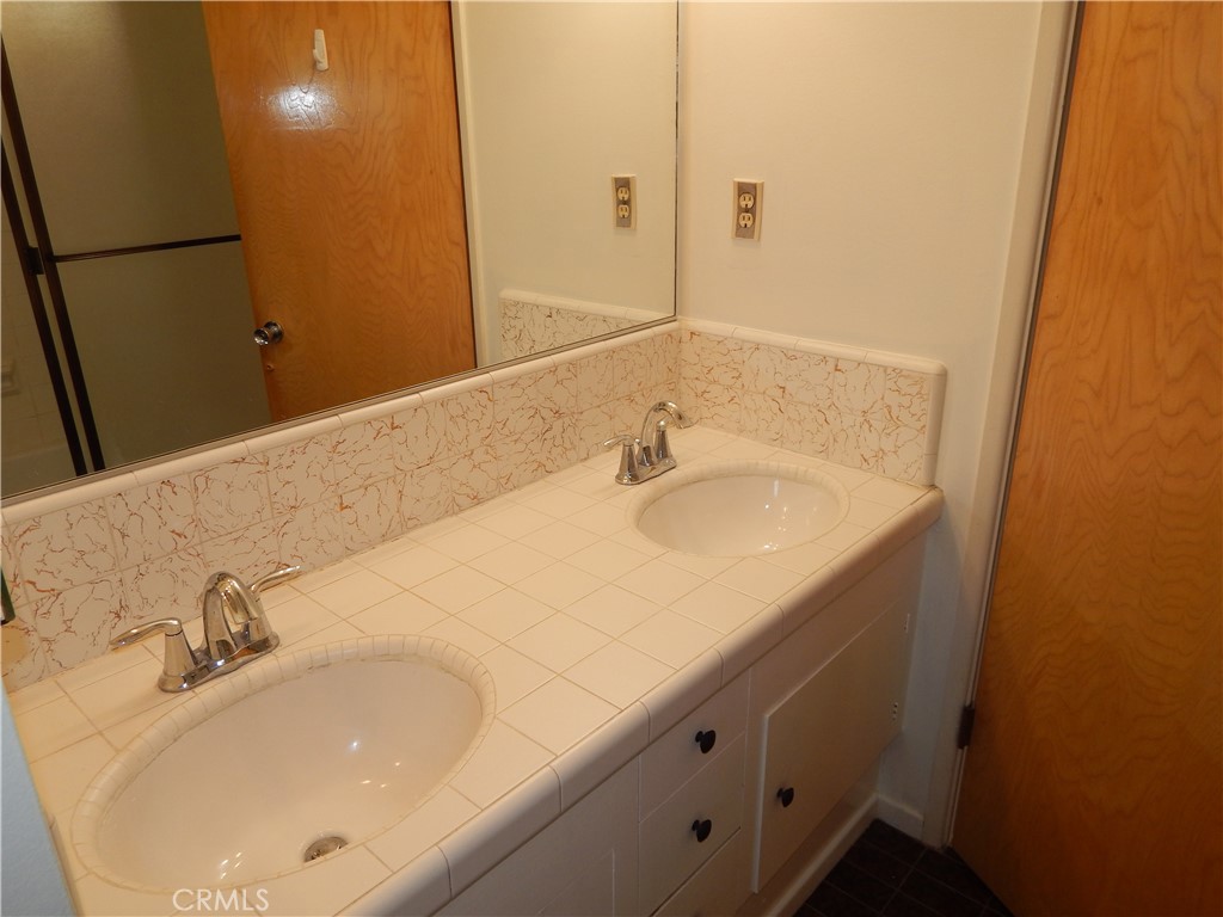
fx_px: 883
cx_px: 612
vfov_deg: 54.9
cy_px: 458
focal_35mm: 25
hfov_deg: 69.4
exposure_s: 1/50
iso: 125
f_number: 3.1
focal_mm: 4.4
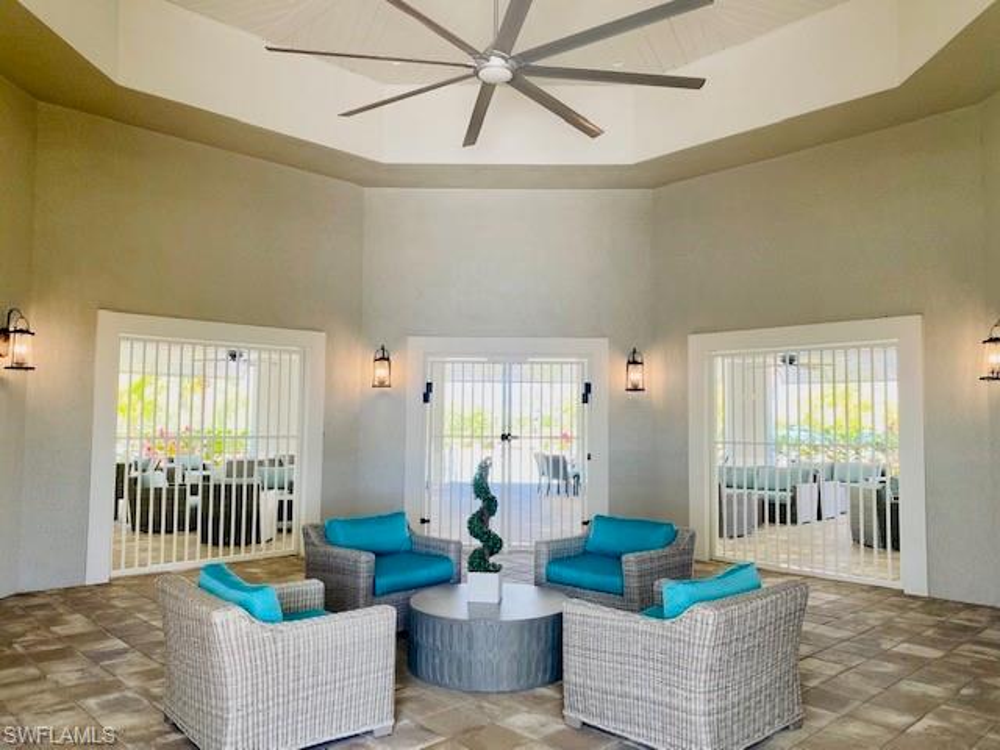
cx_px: 500
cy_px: 375
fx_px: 751
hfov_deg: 67.3
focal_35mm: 26
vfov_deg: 53.1
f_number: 1.8
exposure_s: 1/121
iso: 64
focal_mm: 4.25
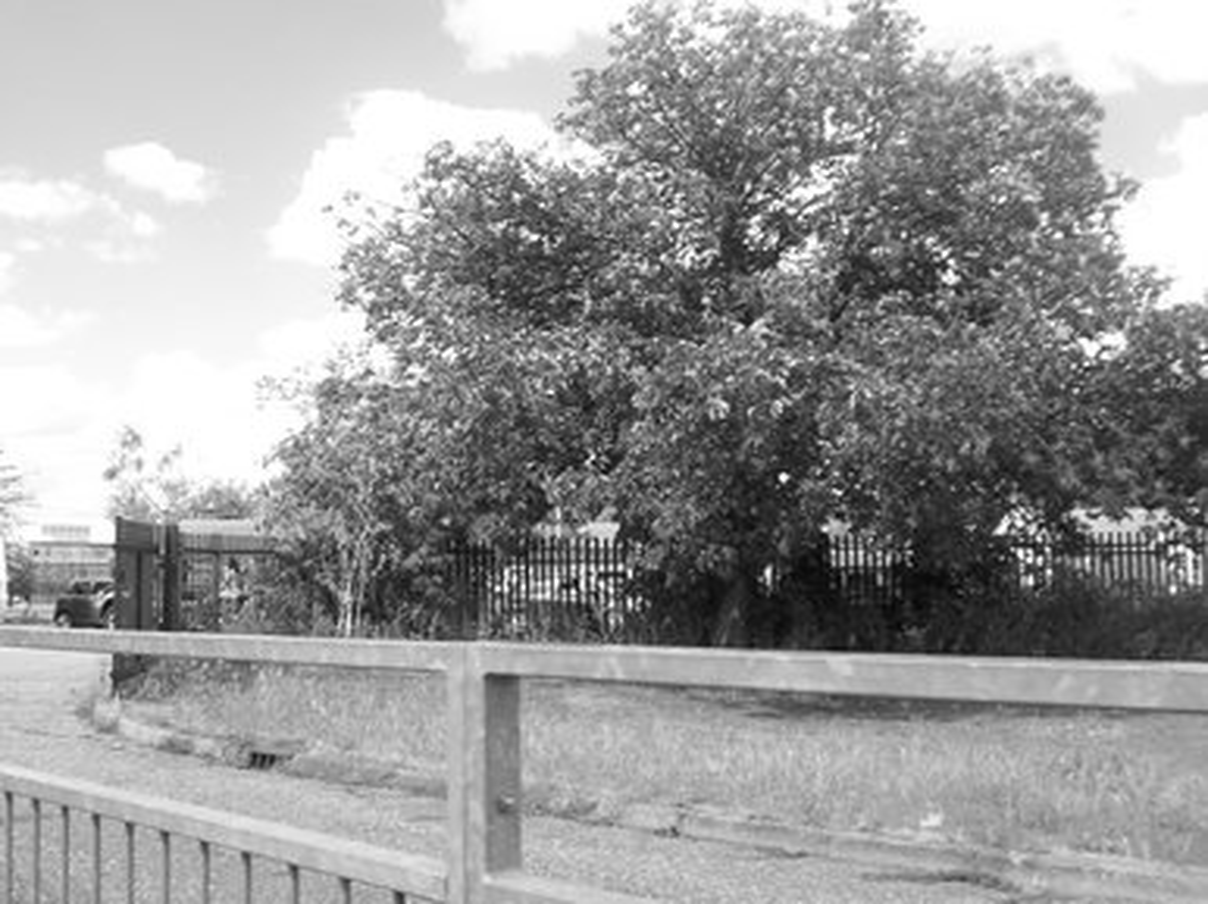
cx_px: 604
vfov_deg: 34.3
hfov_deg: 44.8
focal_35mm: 42
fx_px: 1465
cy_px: 452
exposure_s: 1/320
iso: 80
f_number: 3.2
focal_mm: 7.1
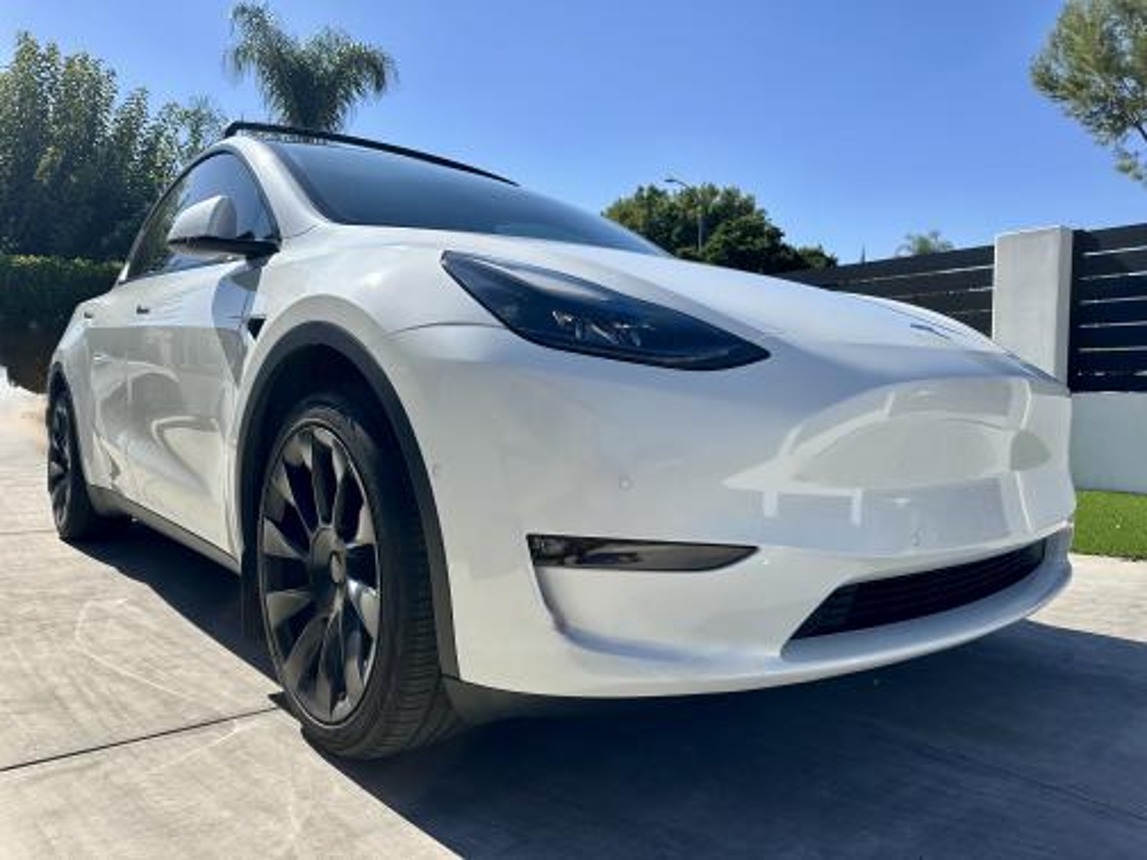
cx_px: 574
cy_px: 430
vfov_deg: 56.8
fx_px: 795
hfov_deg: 71.6
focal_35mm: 24
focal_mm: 6.86
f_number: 1.78
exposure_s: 1/5525
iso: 80
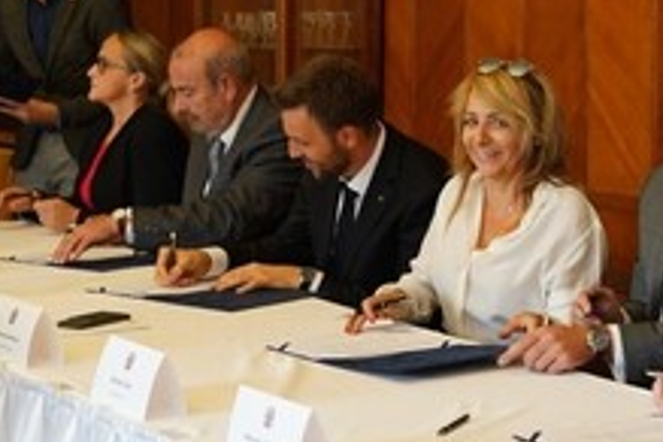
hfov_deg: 20.0
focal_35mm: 99
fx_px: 1823
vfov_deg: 13.8
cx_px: 645
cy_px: 150
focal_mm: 35
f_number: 3.5
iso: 1000
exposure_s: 1/125
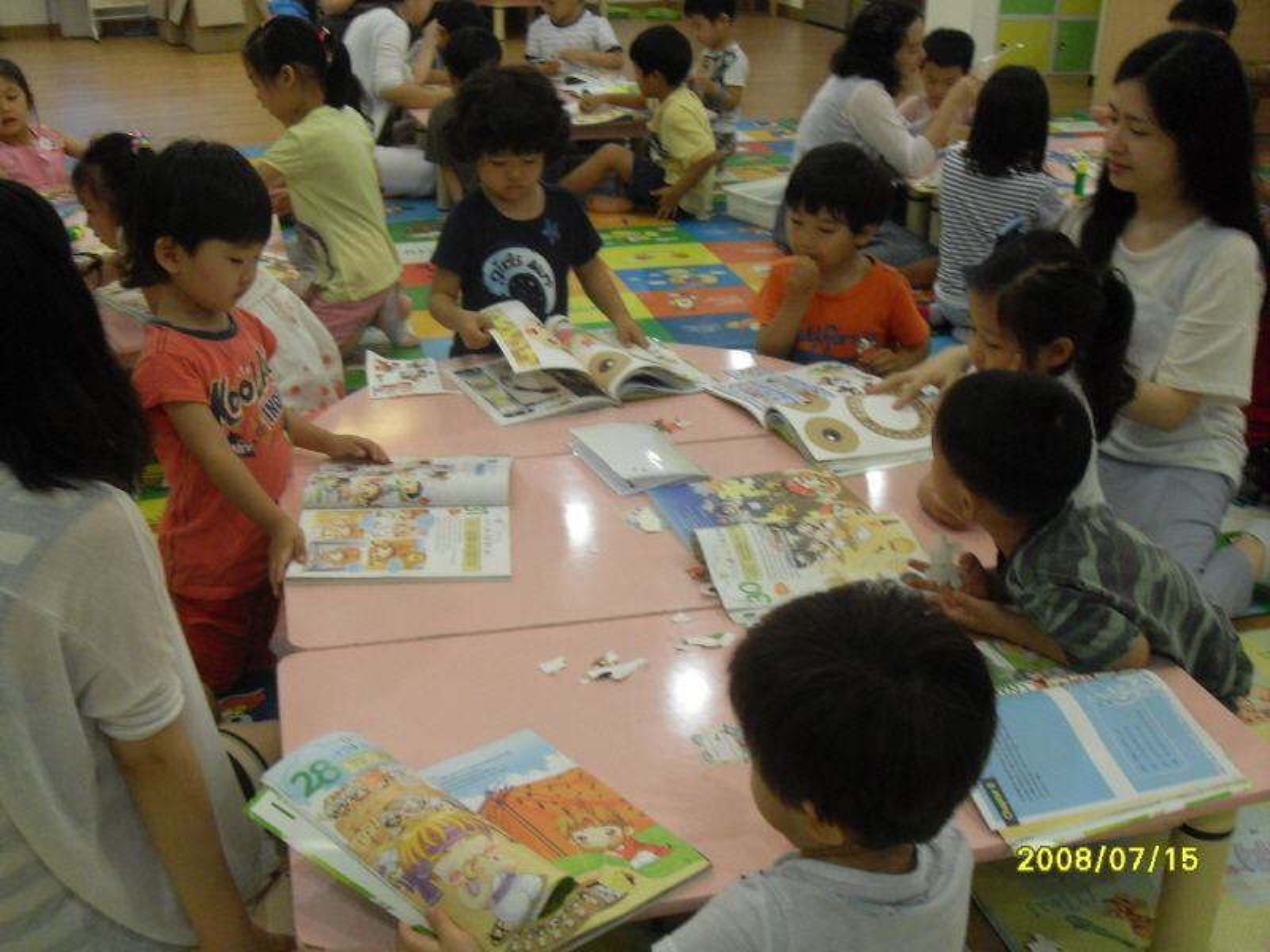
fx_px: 1357
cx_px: 635
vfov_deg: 38.7
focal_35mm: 37
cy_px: 476
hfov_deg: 50.1
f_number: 2.8
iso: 200
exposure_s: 1/45
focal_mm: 6.3
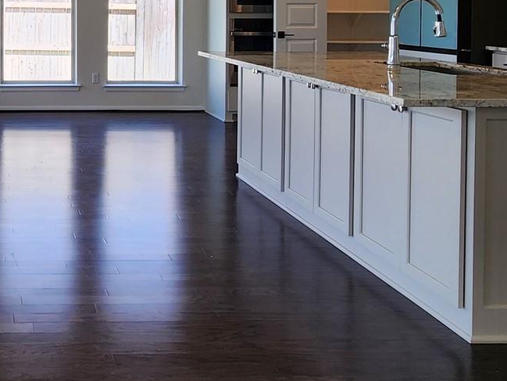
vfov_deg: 32.6
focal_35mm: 41
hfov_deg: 41.4
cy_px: 9
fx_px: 601
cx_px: 31
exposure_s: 1/120
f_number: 2.2
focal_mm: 2.2
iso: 64
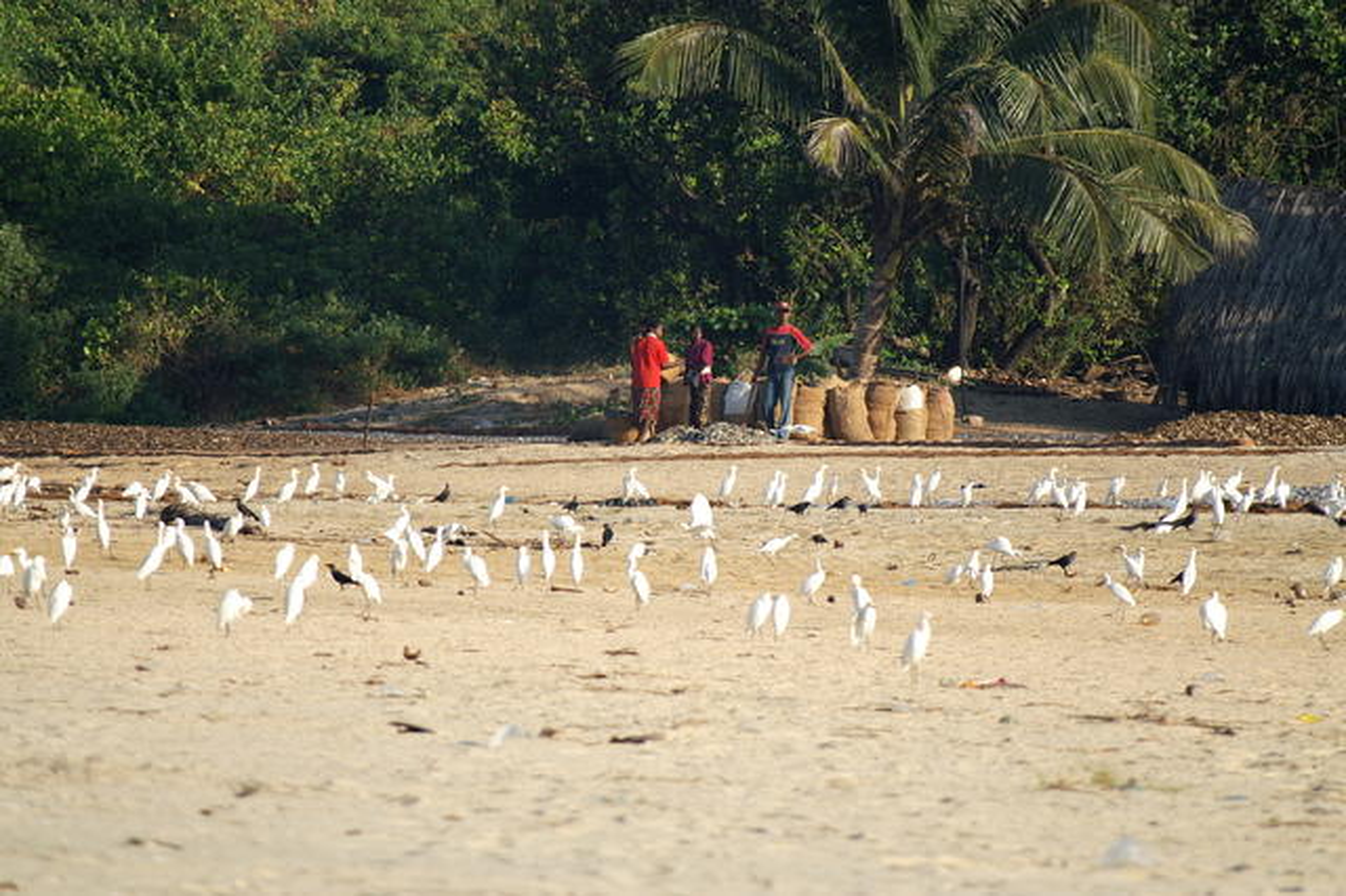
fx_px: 16816
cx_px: 673
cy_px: 448
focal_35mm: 450
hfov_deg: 4.6
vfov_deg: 3.1
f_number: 5.6
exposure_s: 1/500
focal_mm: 300
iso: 100
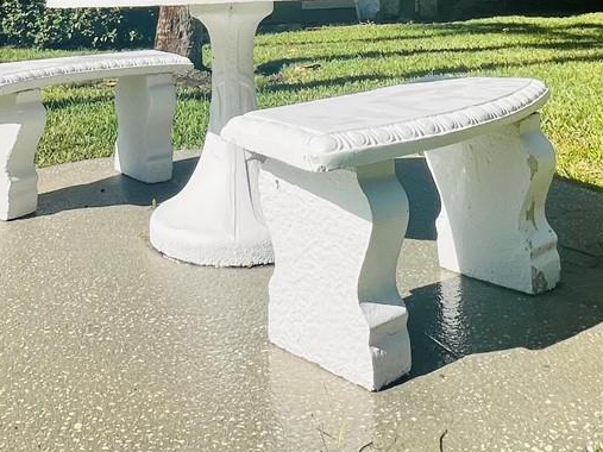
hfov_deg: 45.7
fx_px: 714
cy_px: -218
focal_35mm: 41
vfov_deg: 26.2
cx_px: 263
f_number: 1.8
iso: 32
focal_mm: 1.57
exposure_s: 1/1277
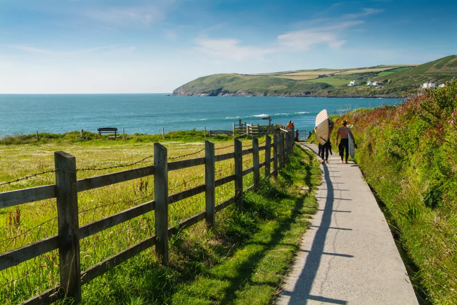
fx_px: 610
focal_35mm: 48
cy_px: 152
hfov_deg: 41.1
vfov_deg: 28.1
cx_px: 228
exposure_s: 1/30
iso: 100
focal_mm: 32
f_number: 13
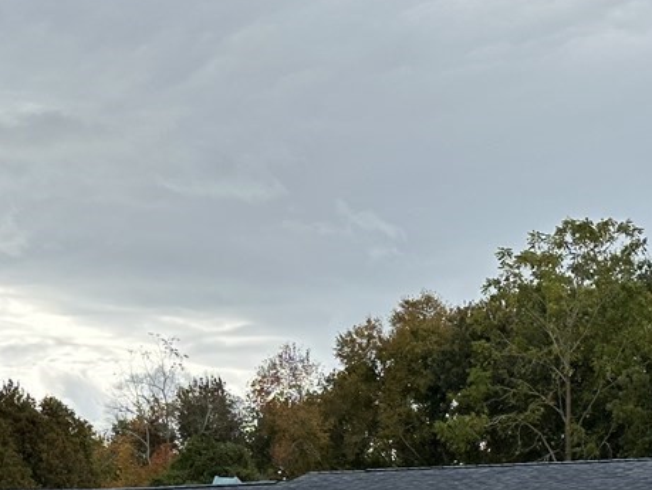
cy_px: 526
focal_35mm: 107
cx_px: 260
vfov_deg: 13.6
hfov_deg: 18.3
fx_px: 2017
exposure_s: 1/2160
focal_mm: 6.86
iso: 64
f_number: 1.78
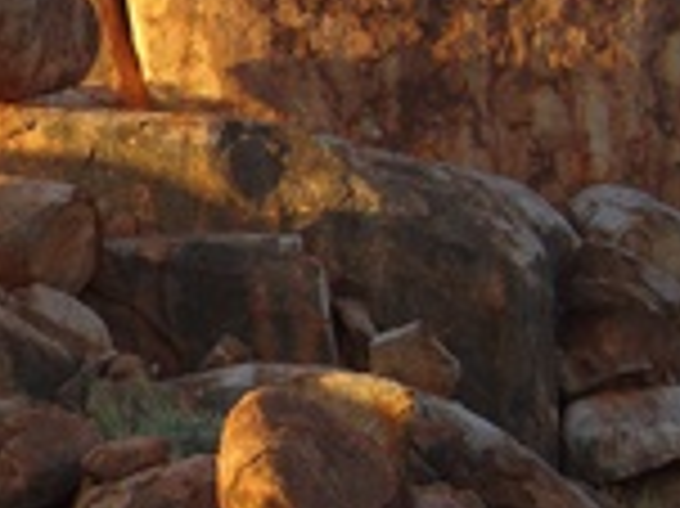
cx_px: -99
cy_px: 198
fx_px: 2002
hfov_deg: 18.4
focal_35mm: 102
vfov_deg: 14.5
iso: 80
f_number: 2.8
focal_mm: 5.8
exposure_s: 1/125
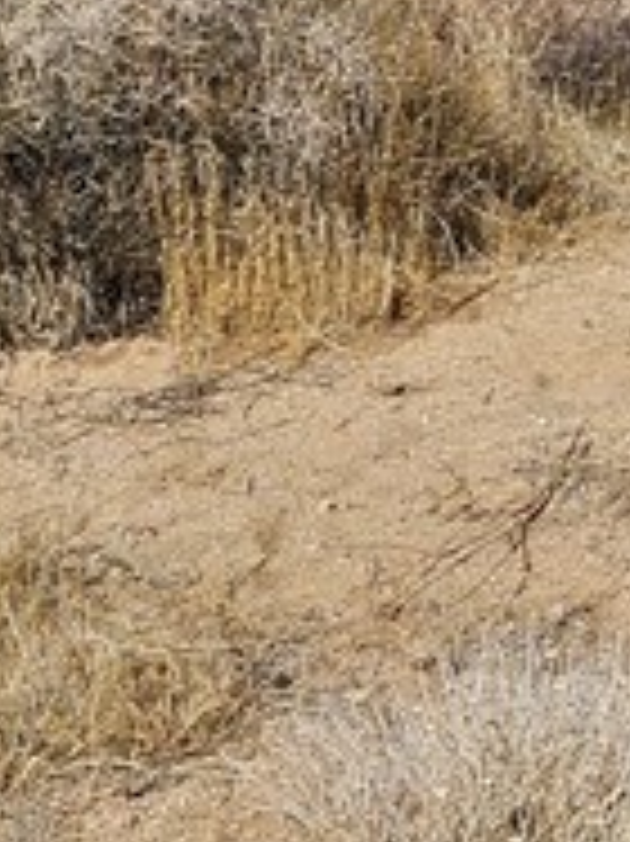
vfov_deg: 14.8
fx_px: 3061
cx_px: 1521
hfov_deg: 10.2
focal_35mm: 126
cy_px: -347
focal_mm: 5.4
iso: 25
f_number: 1.8
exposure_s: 1/3935
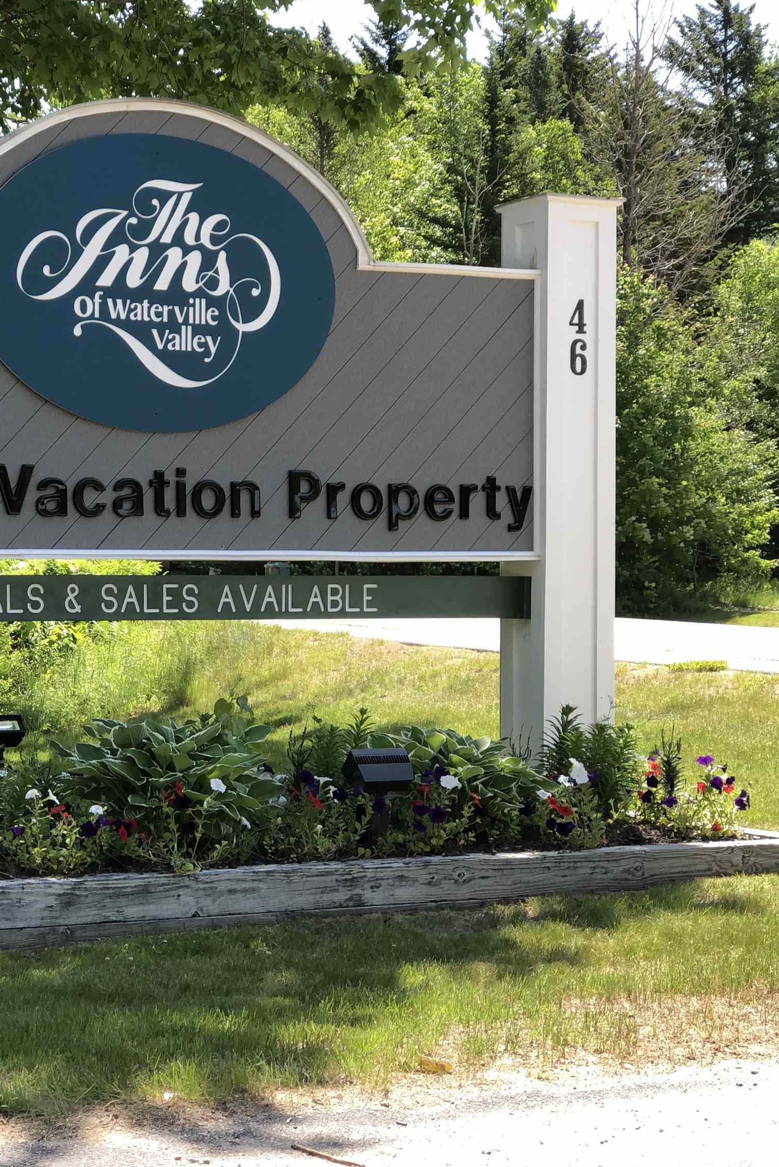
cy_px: 581
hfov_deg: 16.8
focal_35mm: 80
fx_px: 2596
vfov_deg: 25.4
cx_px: 79
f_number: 2.8
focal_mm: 6.6
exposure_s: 1/142
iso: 20
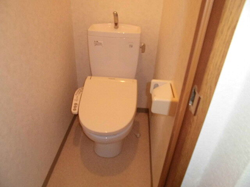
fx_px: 188
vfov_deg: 53.1
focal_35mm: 26
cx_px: 125
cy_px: 94
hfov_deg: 67.3
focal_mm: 4.6
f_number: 3.5
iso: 400
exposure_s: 1/40
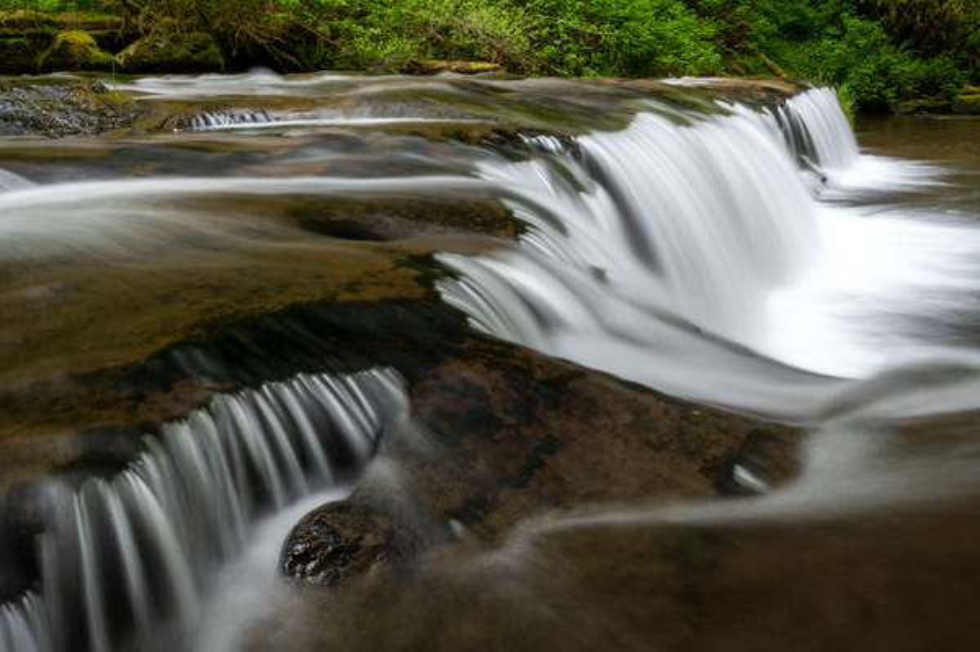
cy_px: 326
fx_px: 802
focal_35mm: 30
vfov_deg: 44.2
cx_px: 490
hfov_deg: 62.8
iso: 80
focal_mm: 29.5
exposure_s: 2
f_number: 22
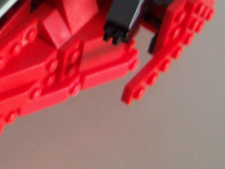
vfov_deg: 14.0
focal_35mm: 103
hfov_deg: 18.4
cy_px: -25
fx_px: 669
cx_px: -20
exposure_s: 1/15
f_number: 2.8
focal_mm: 5.6
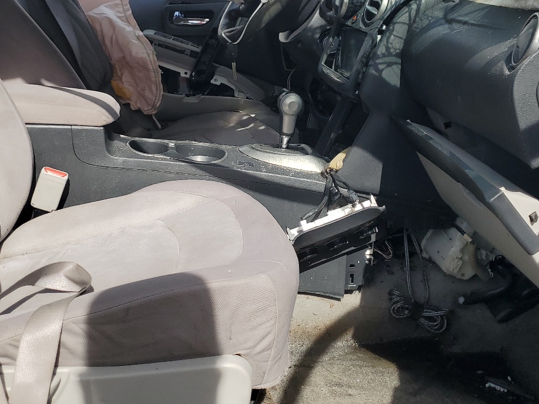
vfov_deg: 32.5
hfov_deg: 42.9
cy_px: 120
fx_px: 685
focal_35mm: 44
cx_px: 263
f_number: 1.5
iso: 50
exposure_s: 1/2500
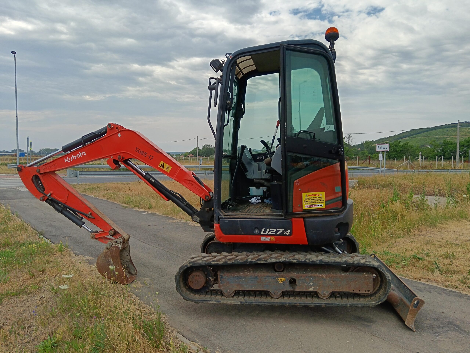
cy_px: 176
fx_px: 367
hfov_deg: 65.3
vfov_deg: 51.4
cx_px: 235
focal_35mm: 27
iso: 100
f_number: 1.9
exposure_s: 1/646
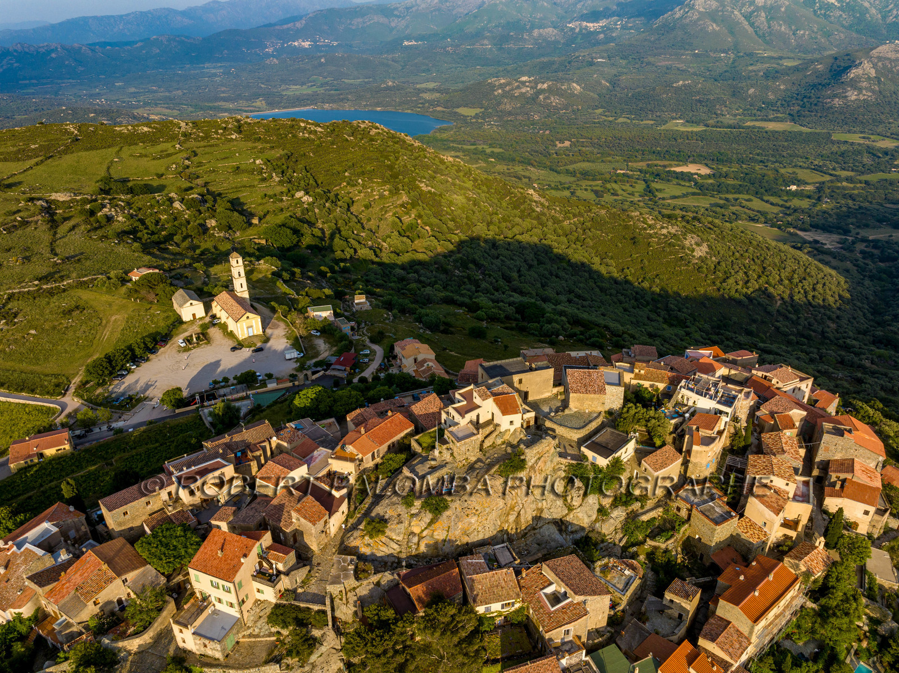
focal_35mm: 24
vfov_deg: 56.8
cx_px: 450
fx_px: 623
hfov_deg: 71.6
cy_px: 336
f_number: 8
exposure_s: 1/160
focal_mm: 12.3
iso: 100
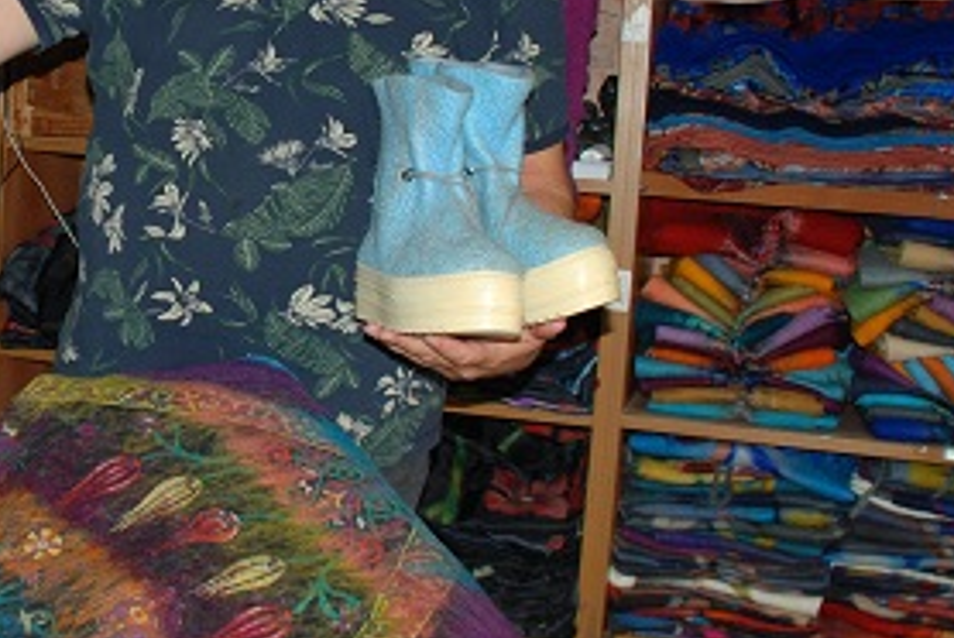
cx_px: 103
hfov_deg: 29.7
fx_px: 1724
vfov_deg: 20.8
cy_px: 151
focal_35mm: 65
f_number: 3.5
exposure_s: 1/60
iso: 200
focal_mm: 18
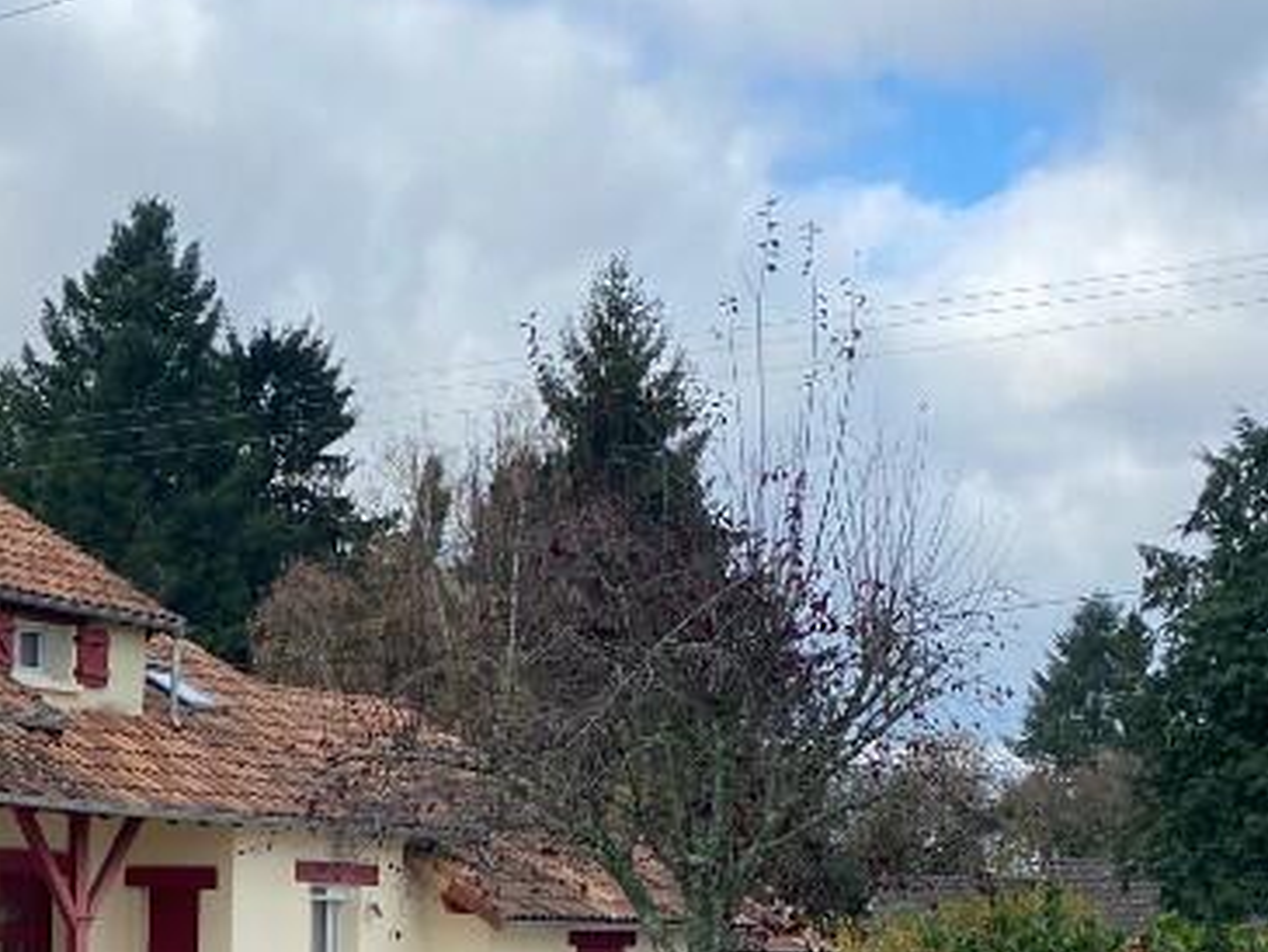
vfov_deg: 19.4
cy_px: 1025
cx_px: -118
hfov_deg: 24.9
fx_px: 2675
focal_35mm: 73
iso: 32
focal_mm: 4.25
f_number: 1.8
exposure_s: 1/1245
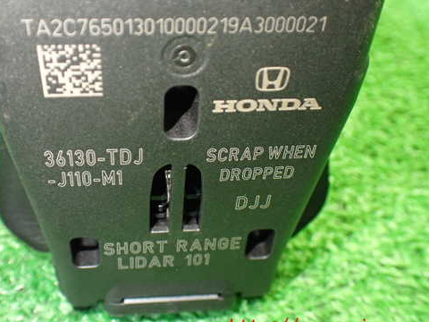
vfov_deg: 35.9
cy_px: 138
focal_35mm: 40
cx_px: 164
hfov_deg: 46.4
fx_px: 496
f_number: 2.4
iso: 800
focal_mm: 5.79
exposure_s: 1/50
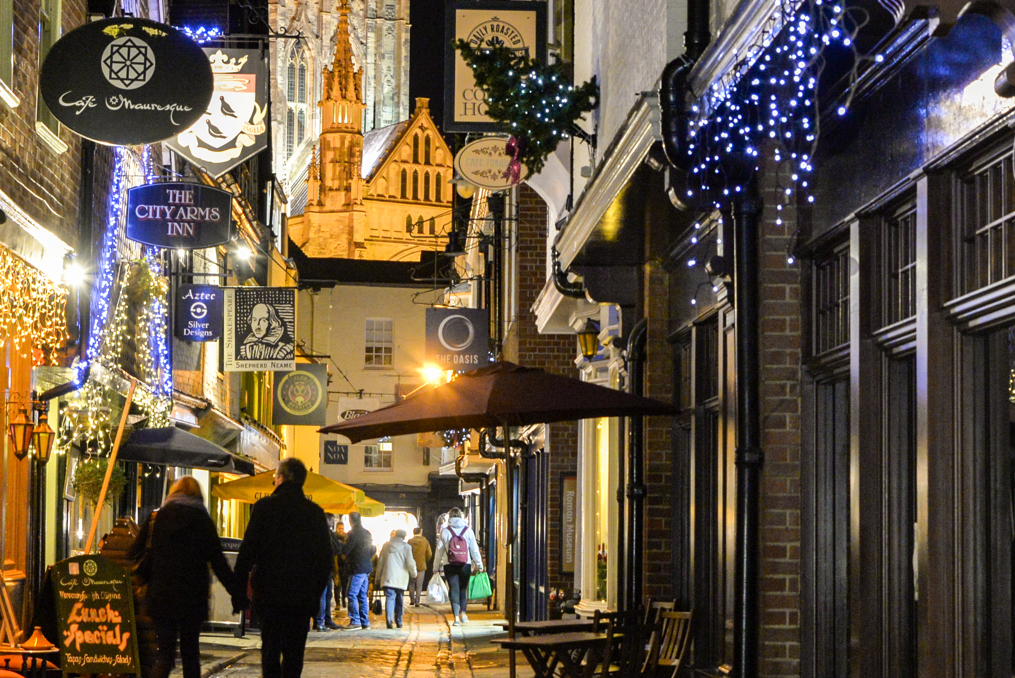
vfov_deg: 16.1
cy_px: 303
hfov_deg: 23.9
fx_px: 2397
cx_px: 548
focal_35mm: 85
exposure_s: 1/13
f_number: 5
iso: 1600
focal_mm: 36
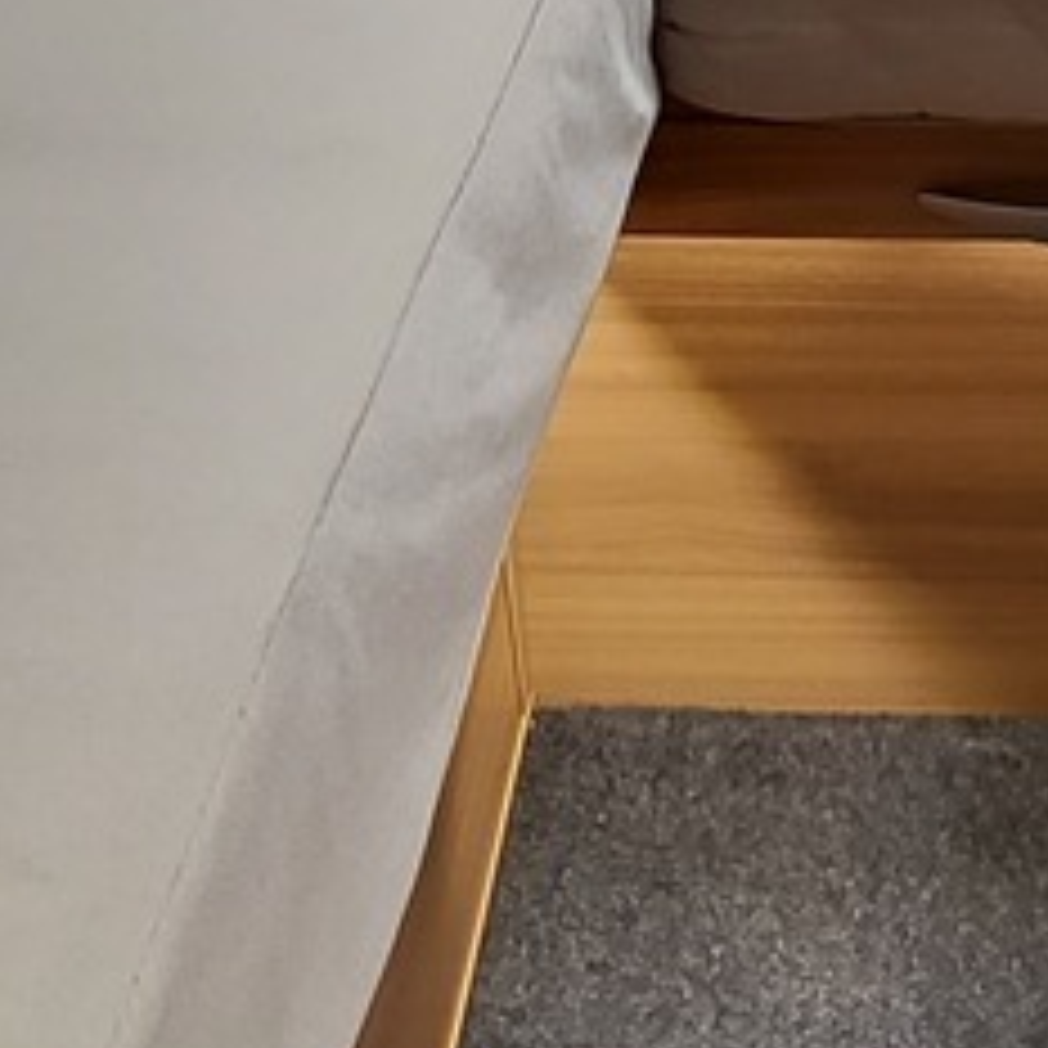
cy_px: -126
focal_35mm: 71
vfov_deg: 22.8
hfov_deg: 23.7
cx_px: 931
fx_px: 2432
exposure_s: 1/50
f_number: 2.2
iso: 125
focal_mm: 1.74
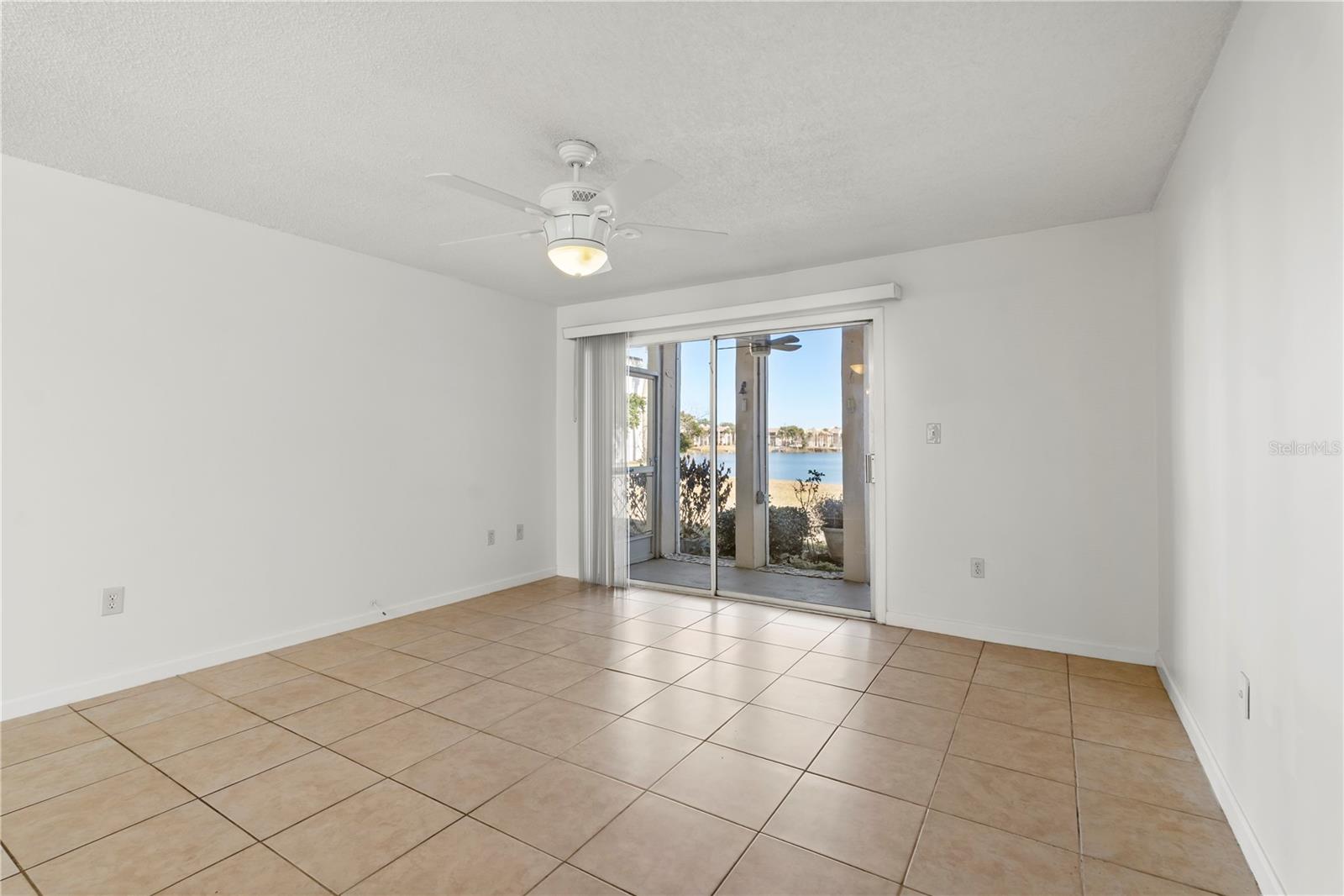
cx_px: 672
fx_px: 597
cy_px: 448
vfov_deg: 73.7
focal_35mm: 16
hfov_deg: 96.7
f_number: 7.1
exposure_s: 1/8
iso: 200
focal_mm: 16
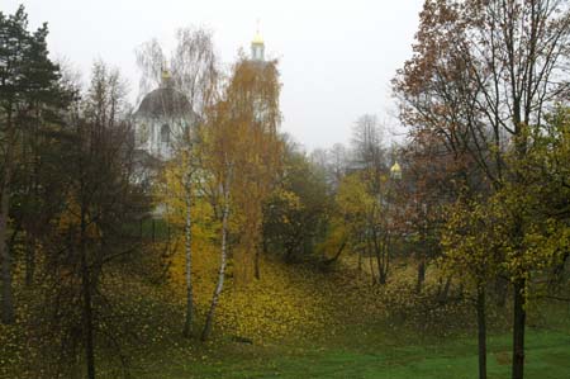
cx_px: 285
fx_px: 830
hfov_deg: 37.9
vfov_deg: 25.7
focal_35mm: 52
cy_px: 190
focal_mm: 35
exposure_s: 1/200
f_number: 10
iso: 1600
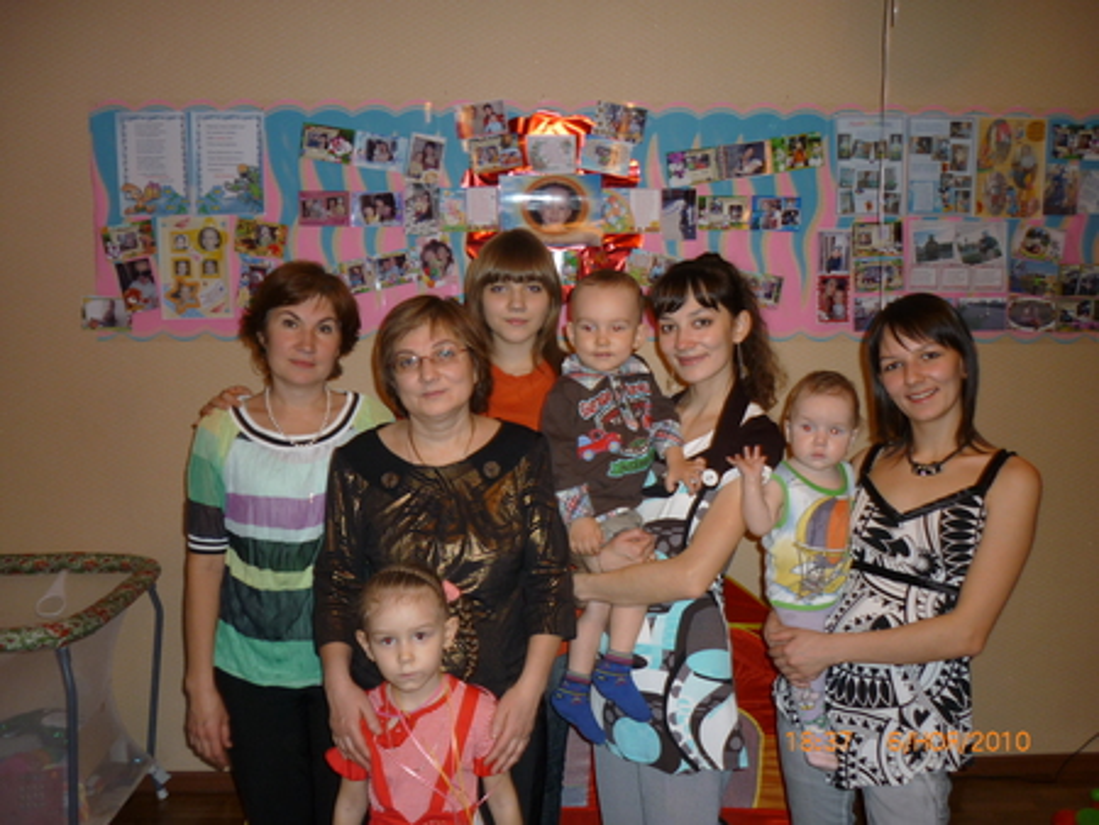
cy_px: 412
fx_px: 1048
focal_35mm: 33
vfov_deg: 43.0
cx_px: 550
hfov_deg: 55.3
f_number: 2.8
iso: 100
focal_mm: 5.5
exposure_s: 1/30
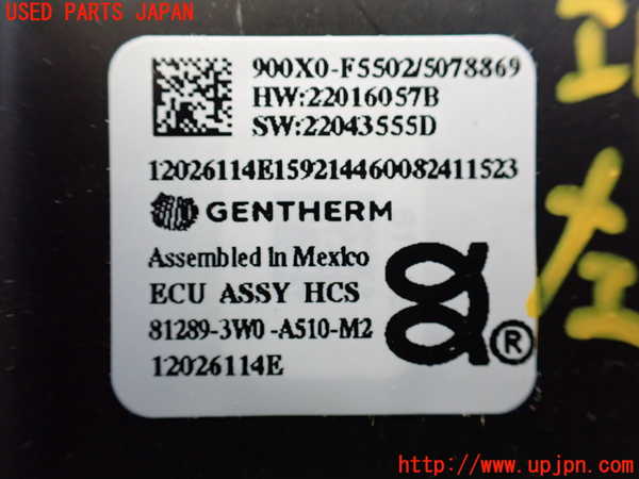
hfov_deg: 60.0
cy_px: 240
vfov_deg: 46.8
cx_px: 320
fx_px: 554
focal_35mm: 30
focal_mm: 5.4
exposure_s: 1/80
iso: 800
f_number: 2.3
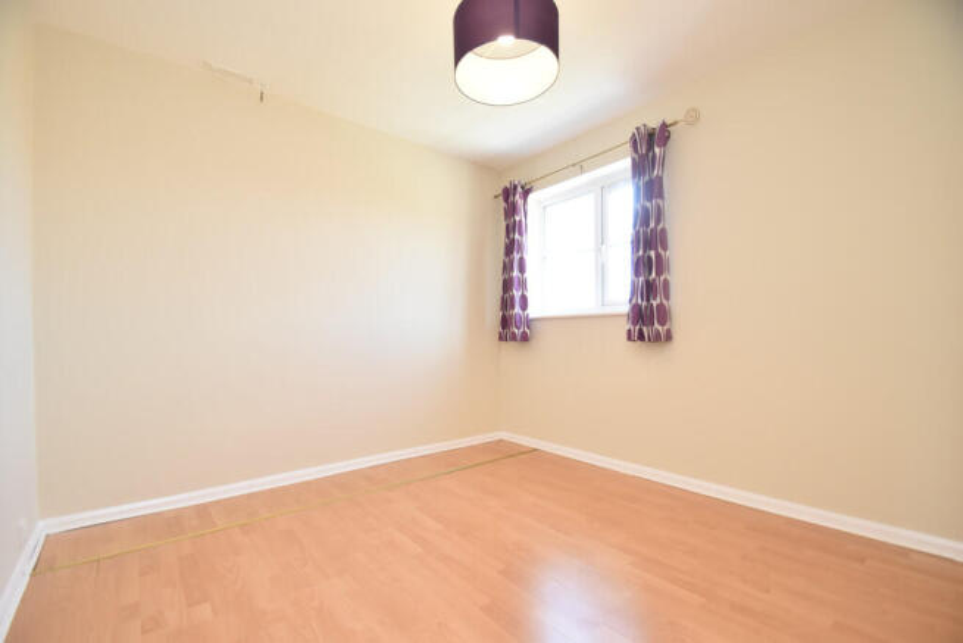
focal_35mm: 15
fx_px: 401
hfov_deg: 100.4
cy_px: 322
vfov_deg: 77.4
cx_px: 482
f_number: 4
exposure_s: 1/125
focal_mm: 10
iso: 800
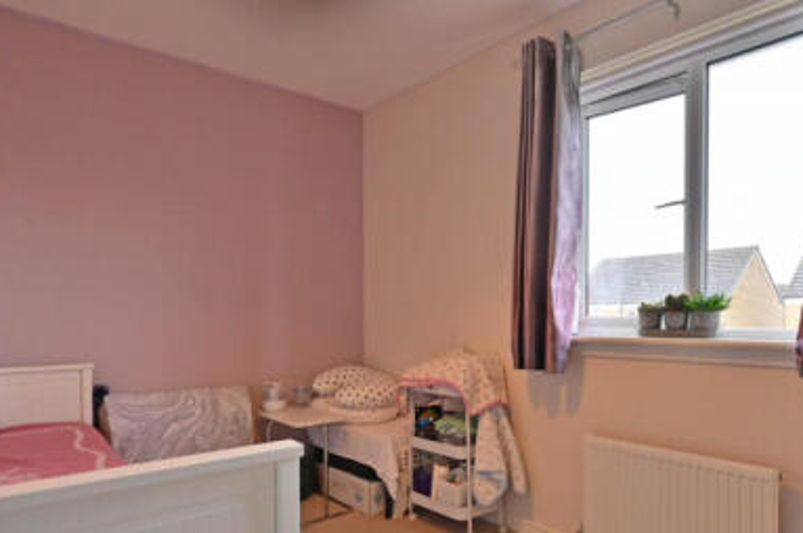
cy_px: 323
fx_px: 534
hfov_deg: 73.7
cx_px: 430
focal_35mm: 24
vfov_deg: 52.6
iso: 2500
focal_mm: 14
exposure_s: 1/80
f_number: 13
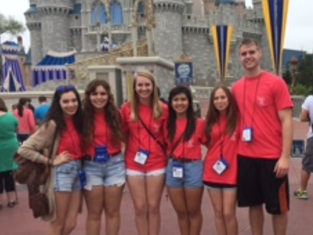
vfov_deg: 35.1
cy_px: 129
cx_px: 220
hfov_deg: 44.7
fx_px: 371
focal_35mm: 41
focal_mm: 4.15
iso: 32
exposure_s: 1/1014
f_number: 2.2
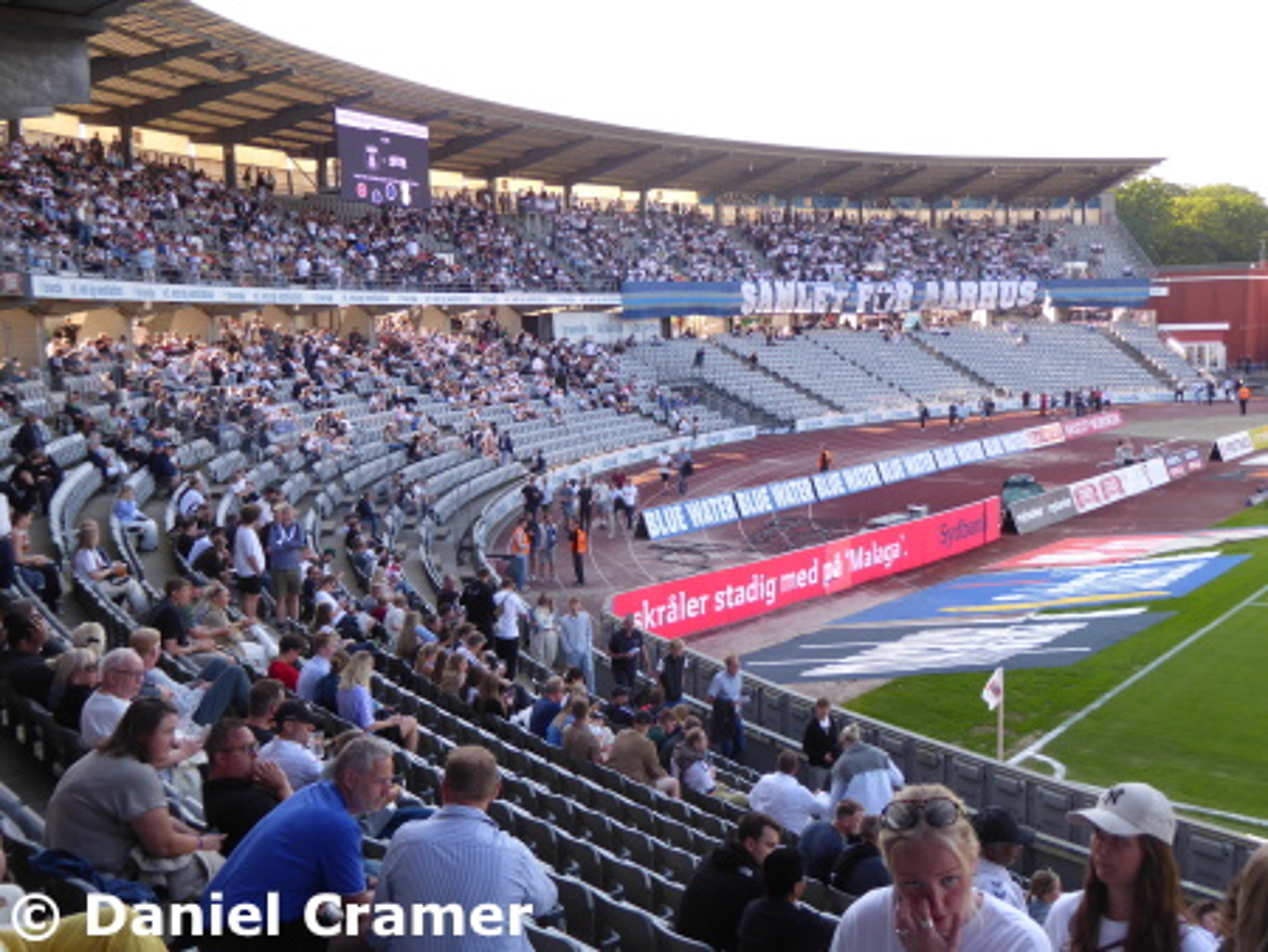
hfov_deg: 52.6
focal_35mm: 35
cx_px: 634
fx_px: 1283
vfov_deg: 40.7
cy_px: 476
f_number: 3.7
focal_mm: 6.3
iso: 80
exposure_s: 1/100
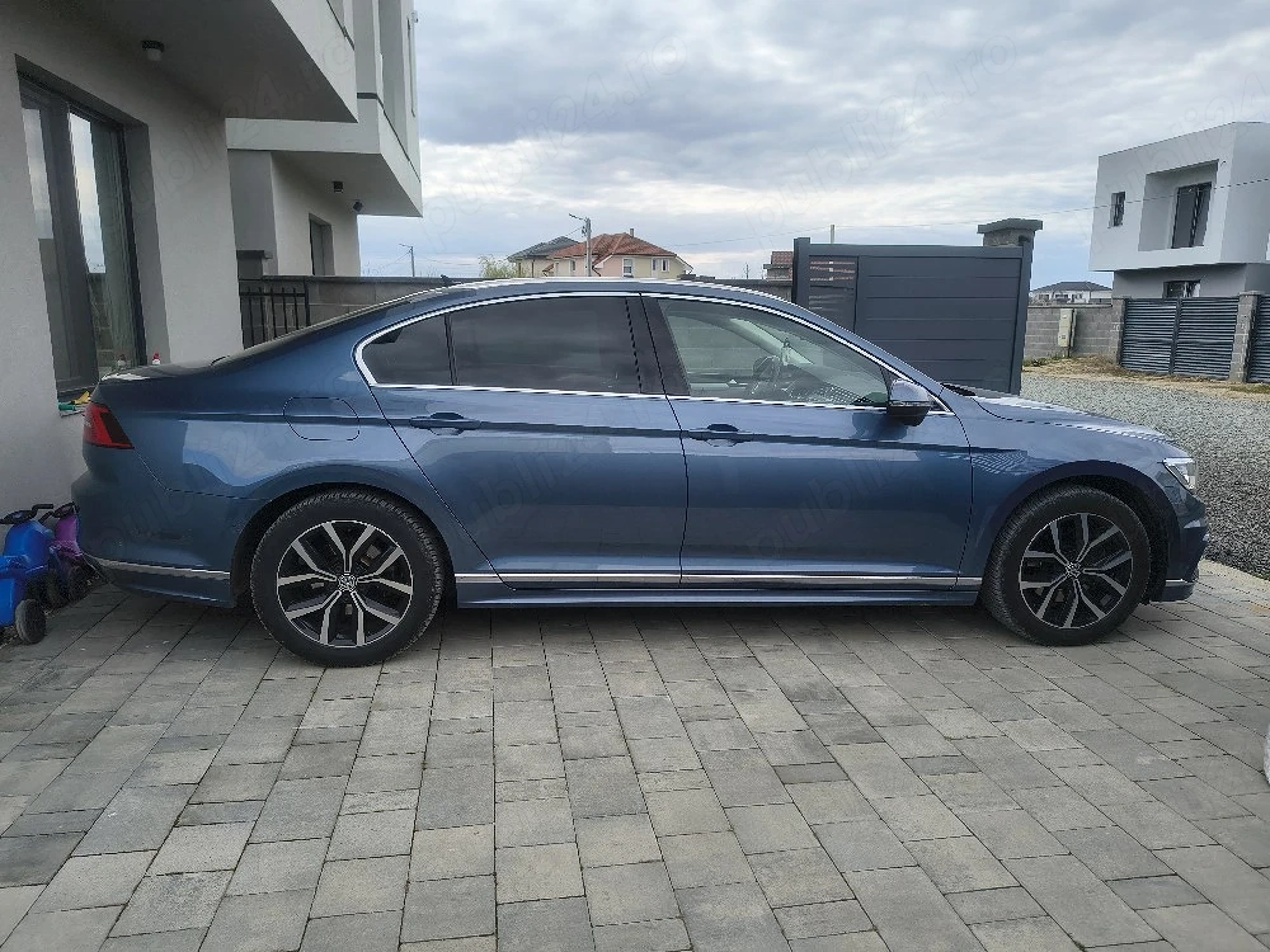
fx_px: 881
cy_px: 476
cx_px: 635
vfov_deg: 56.8
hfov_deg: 71.6
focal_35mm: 24
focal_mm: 5.56
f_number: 1.8
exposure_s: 1/1111
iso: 101
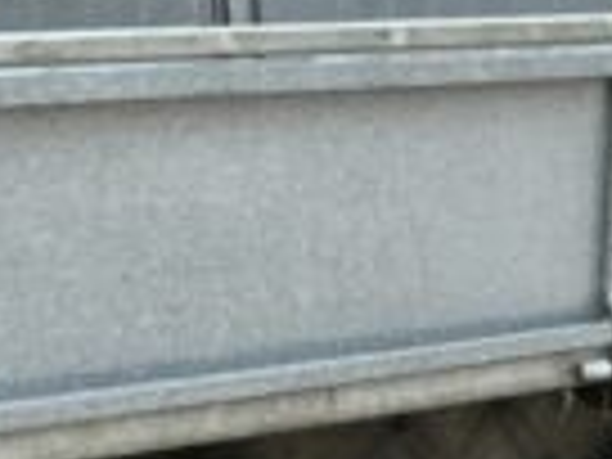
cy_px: 540
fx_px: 1361
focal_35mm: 77
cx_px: 536
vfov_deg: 18.2
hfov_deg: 24.7
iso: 160
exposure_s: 1/60
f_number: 1.8
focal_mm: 3
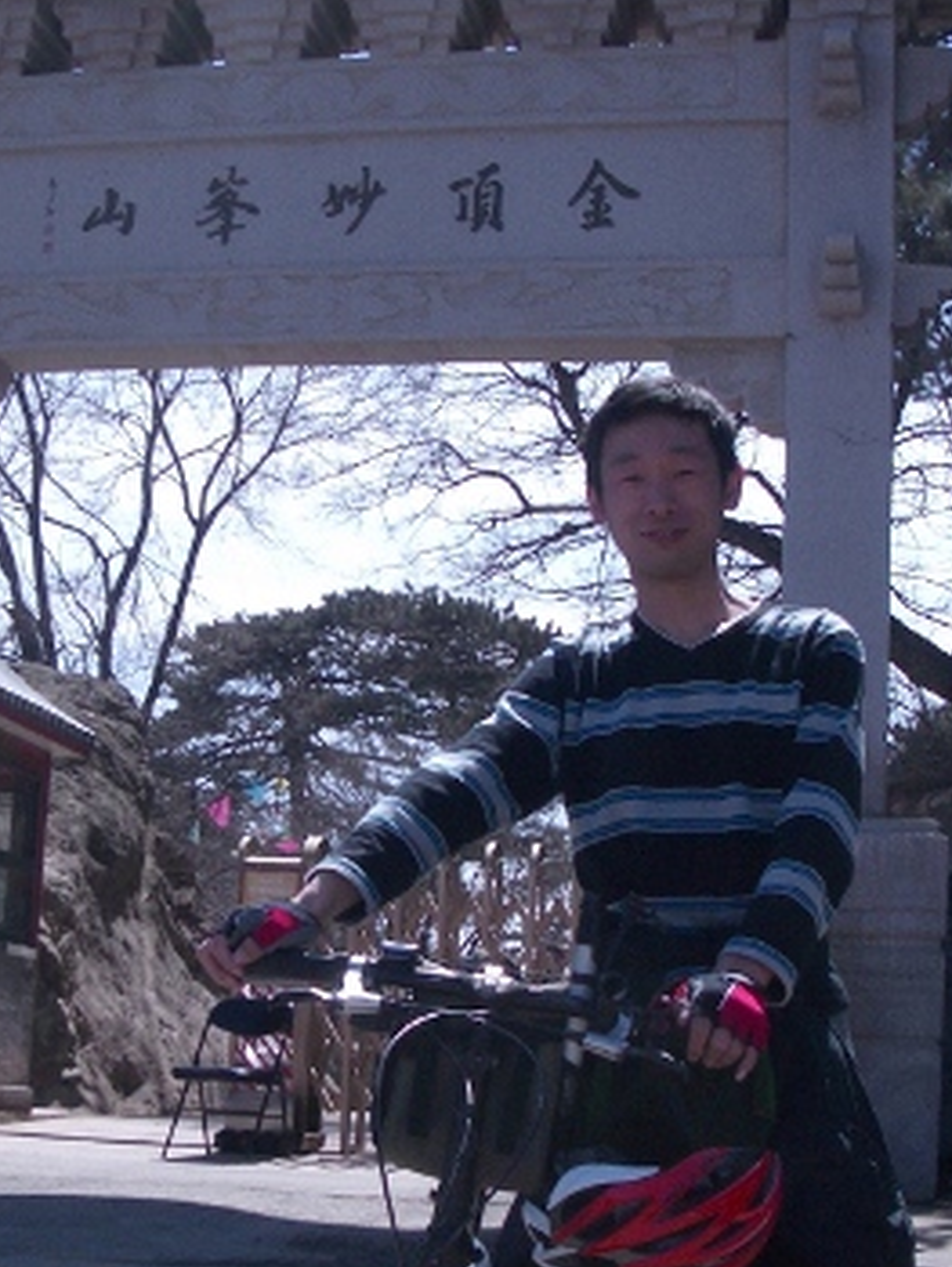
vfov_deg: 29.9
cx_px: 420
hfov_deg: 22.9
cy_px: 887
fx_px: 2344
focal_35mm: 64
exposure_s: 1/500
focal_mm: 5.8
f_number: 4.3
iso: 50
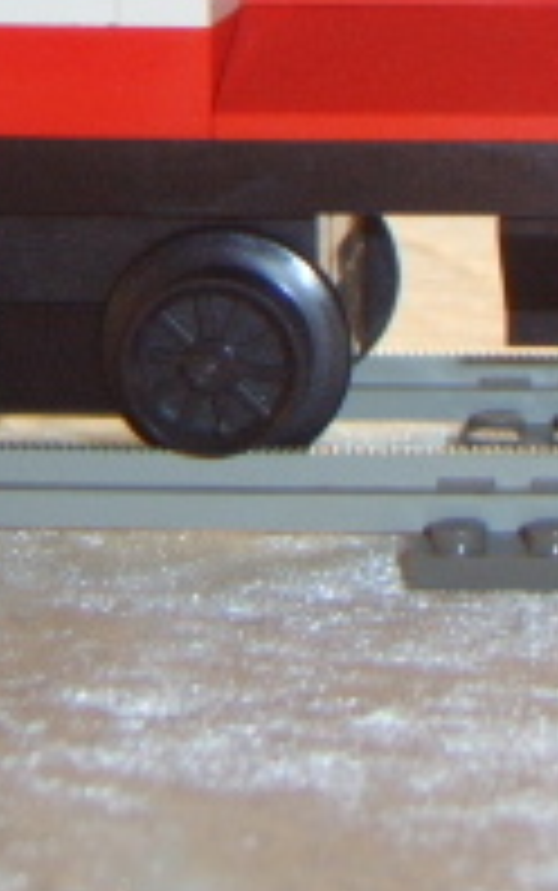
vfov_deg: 18.8
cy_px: -94
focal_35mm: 106
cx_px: 796
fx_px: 2575
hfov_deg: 11.9
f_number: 2.7
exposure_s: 1/30
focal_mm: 8.13
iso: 141
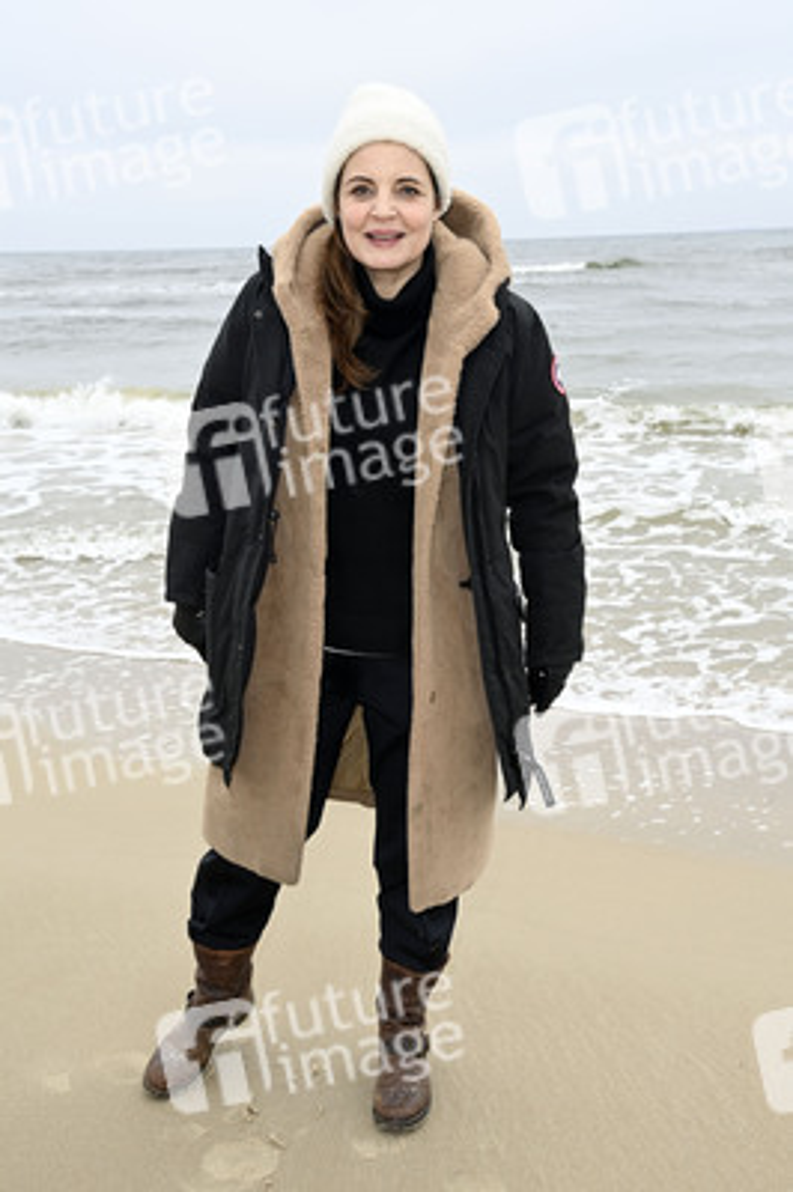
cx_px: 396
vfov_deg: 48.5
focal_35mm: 40
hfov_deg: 33.3
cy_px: 596
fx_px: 1324
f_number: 10
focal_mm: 40
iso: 500
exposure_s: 1/125
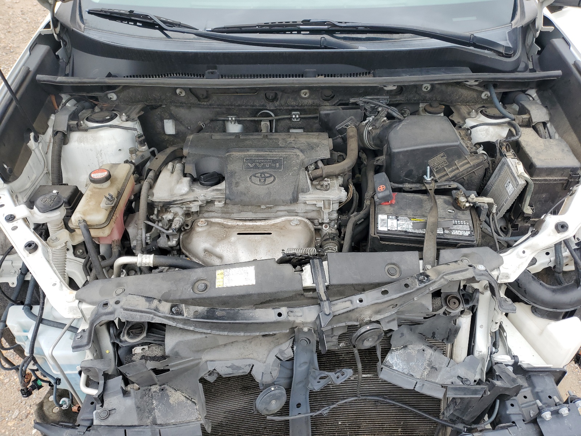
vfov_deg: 53.1
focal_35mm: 26
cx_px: 290
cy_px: 218
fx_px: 436
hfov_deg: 67.3
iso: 50
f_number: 1.5
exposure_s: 1/435
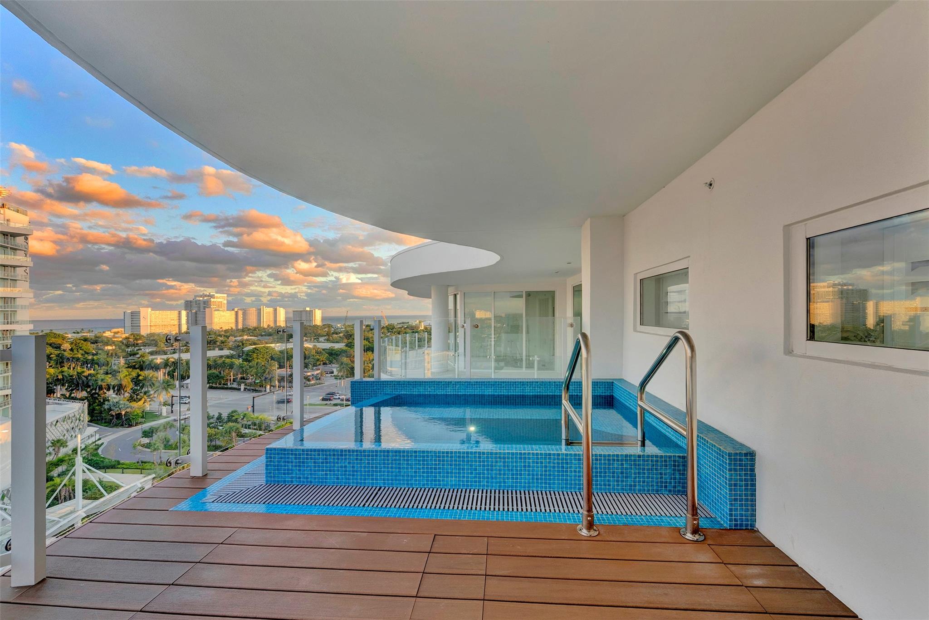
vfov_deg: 81.3
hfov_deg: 104.2
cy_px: 310
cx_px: 464
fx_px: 361
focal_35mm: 14
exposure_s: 1/60
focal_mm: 14
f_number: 9
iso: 320
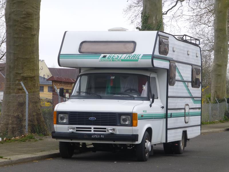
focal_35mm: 137
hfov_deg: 14.4
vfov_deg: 10.8
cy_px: 86
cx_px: 114
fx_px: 906
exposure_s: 1/80
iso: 160
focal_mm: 24.4
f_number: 5.4
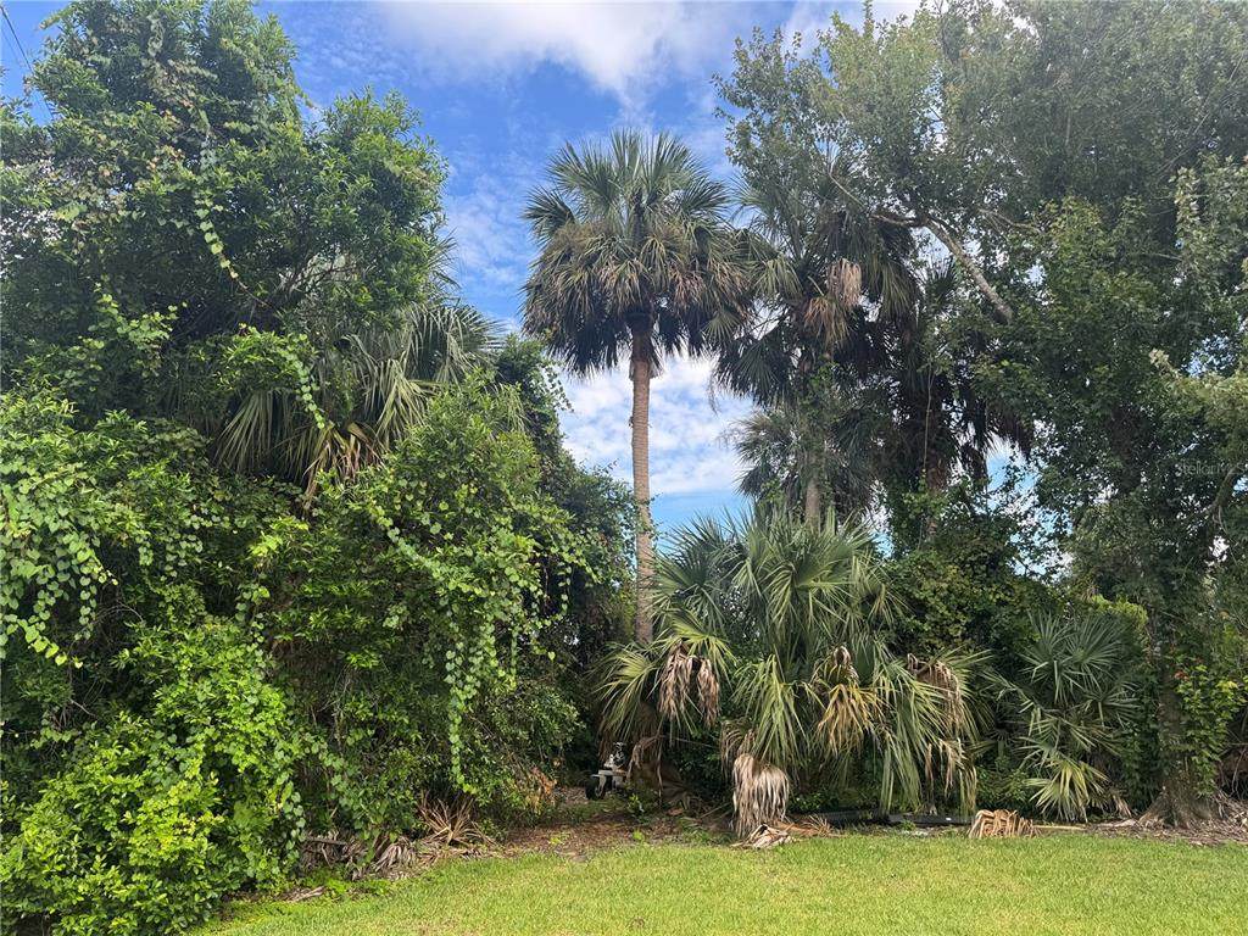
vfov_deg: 56.8
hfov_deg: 71.6
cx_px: 624
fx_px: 865
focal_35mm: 24
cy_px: 468
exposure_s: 1/864
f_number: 1.78
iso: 80
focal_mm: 6.76
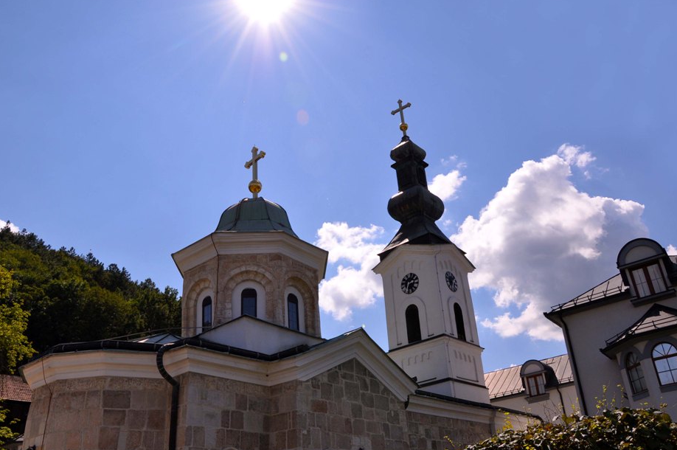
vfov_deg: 44.9
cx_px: 336
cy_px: 238
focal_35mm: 29
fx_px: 545
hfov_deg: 63.7
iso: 250
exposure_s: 1/1600
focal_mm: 18
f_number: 7.1
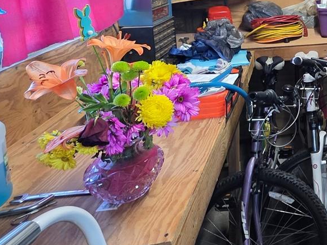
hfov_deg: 39.0
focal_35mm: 36
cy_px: -2
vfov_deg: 35.7
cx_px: 384
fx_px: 340
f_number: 1.9
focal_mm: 2.2
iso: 500
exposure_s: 1/60
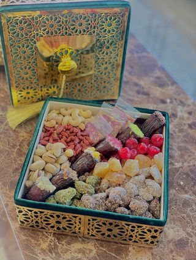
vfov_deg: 36.8
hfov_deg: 28.1
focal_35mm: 52
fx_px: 392
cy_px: 130
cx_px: 98
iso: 100
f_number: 2
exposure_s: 1/100
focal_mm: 6
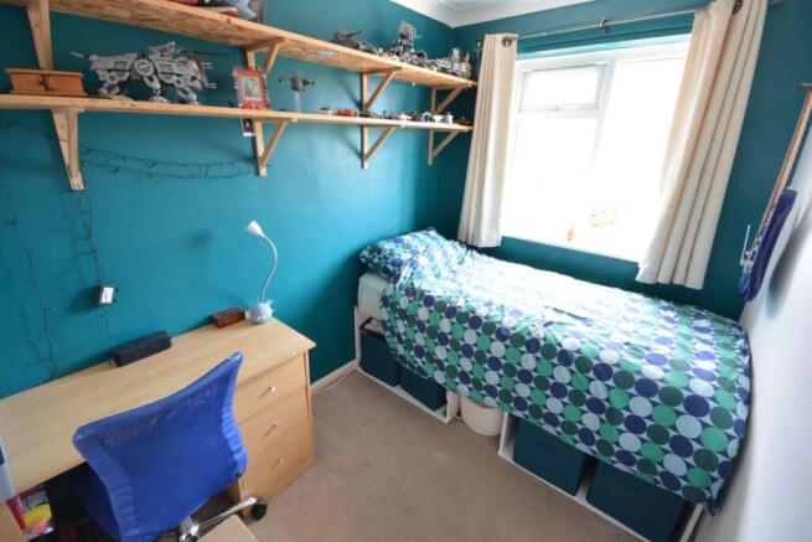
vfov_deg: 77.4
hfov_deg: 100.4
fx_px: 338
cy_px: 271
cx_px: 406
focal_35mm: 15
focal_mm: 10
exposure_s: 1/8
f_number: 8
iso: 400
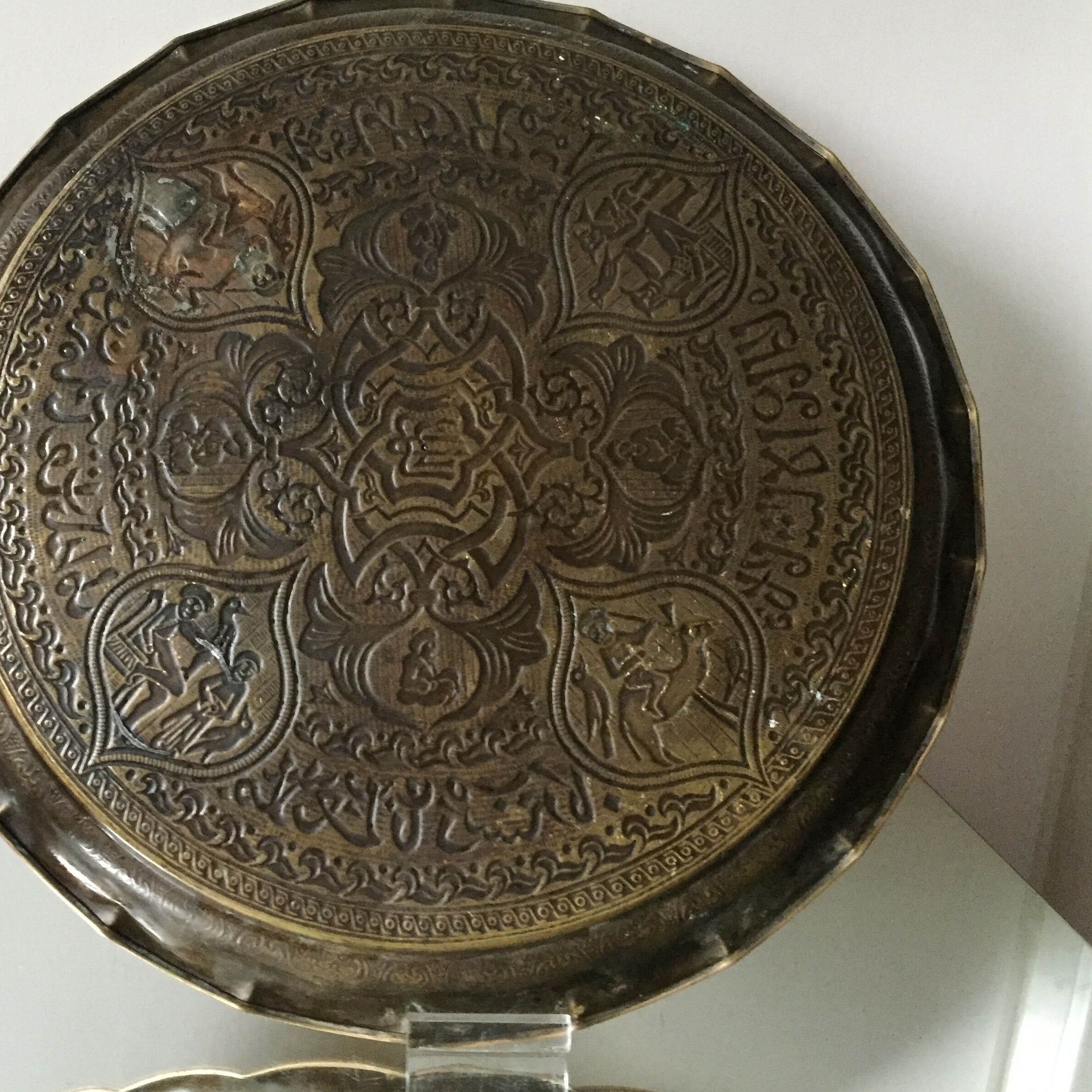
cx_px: 403
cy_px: 540
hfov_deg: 46.8
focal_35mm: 35
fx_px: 1249
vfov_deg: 47.2
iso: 320
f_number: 2.2
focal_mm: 4.15
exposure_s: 1/17
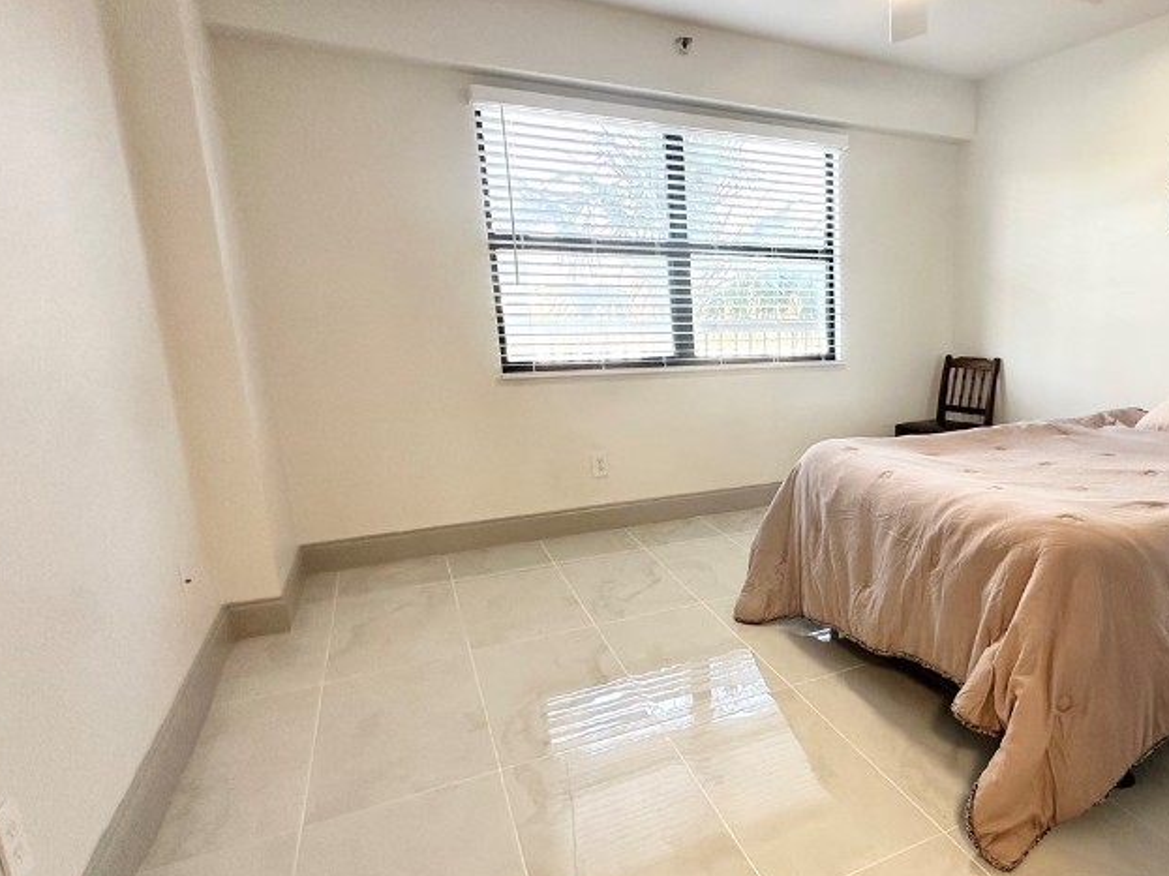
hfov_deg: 68.0
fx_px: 777
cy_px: 476
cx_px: 910
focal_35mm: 23
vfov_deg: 58.8
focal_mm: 2.22
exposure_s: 1/100
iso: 200
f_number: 2.2
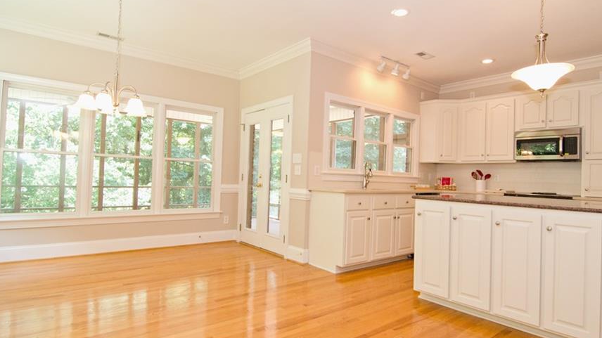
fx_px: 329
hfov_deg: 84.8
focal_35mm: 21
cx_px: 321
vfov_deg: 54.4
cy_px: 165
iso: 1250
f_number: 5
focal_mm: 11
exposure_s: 1/100
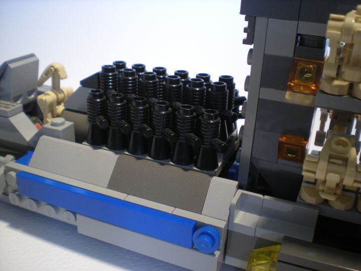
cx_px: 180
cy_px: 136
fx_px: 396
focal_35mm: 38
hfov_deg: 49.0
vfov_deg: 37.7
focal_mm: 6.3
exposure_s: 1/62.1
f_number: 3.1
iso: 161
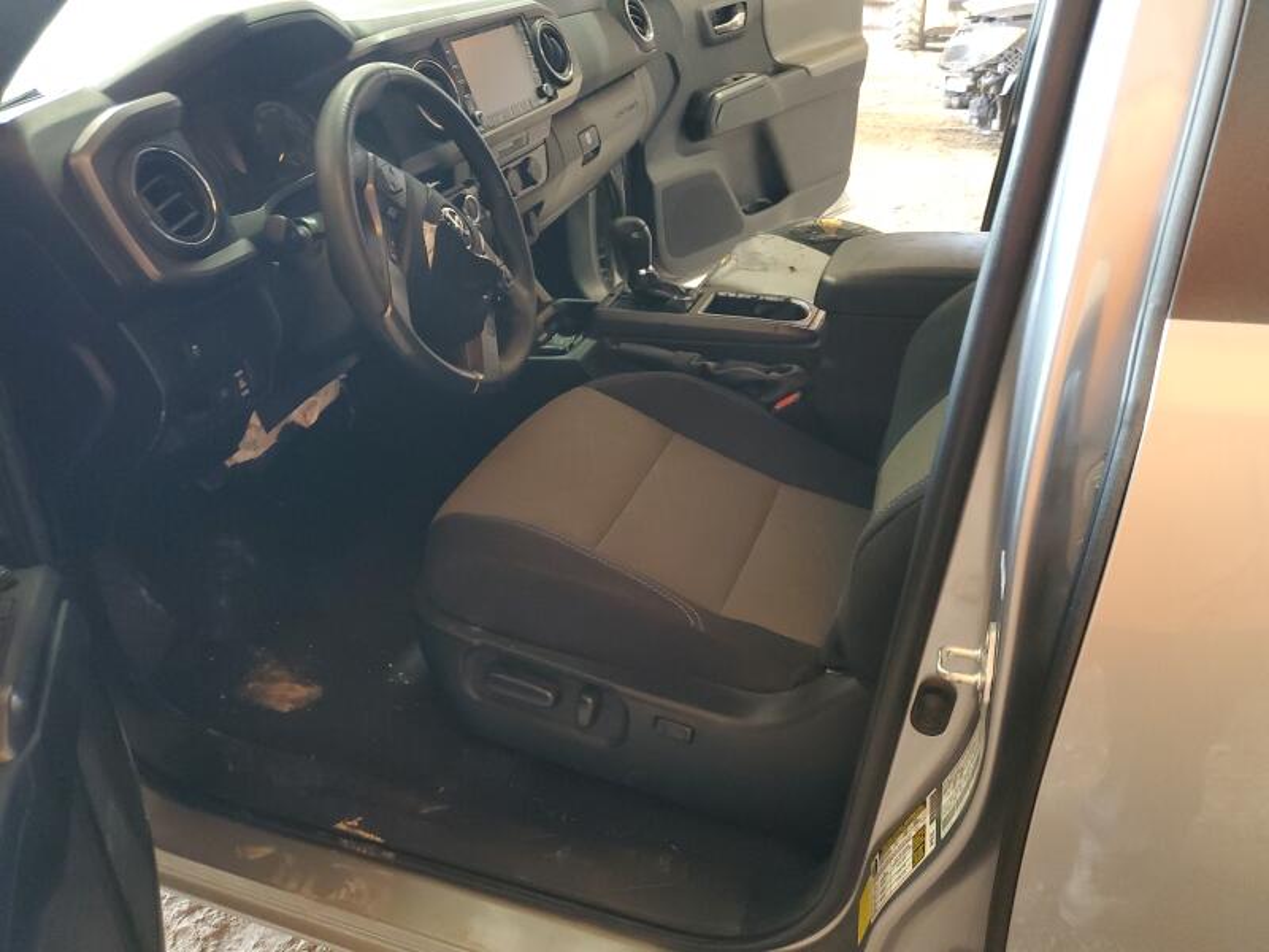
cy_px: 476
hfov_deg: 67.3
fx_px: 953
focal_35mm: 26
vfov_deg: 53.1
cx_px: 634
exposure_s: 1/30
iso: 311
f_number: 1.5
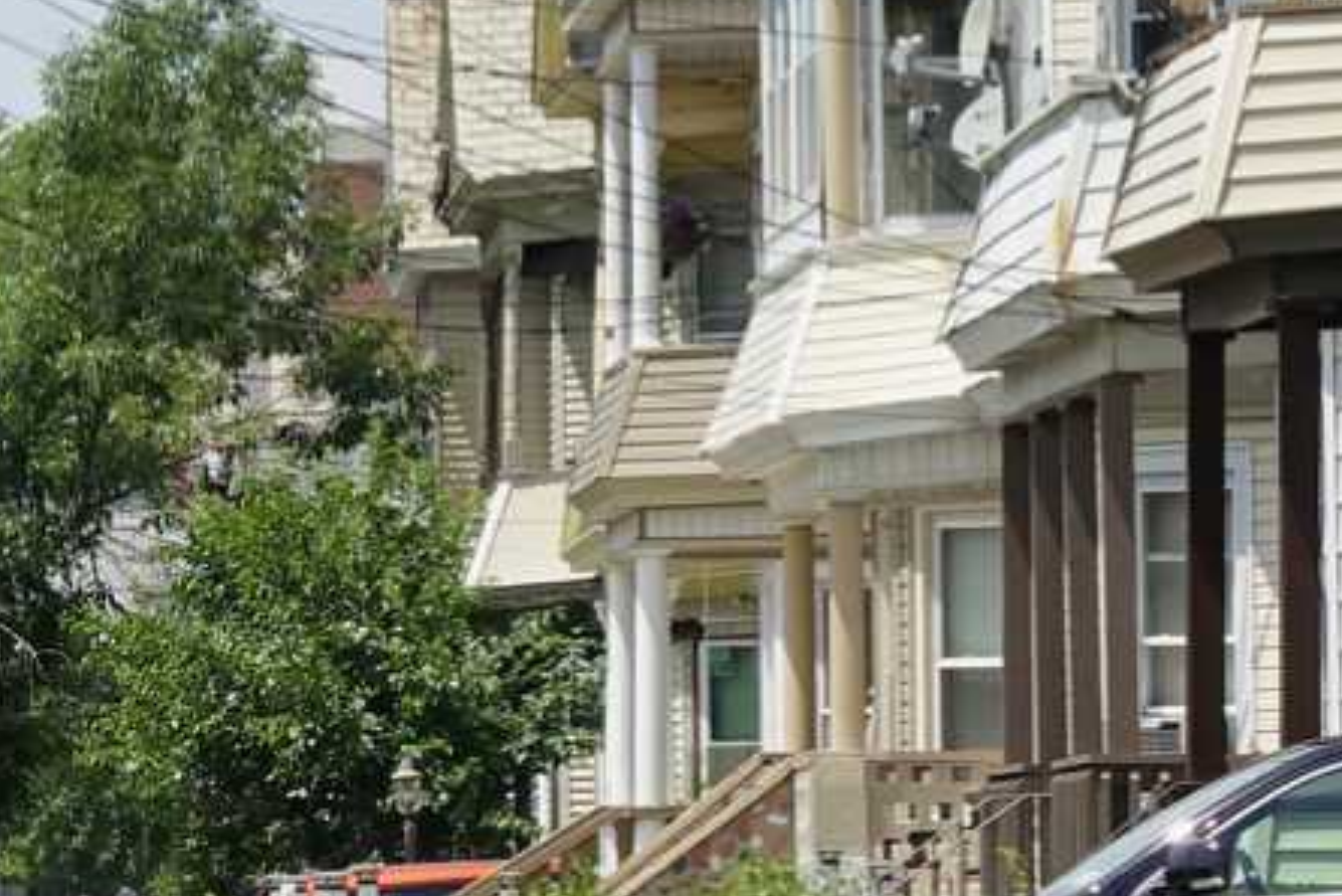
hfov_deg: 6.4
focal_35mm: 322
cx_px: 112
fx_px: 12007
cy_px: 38
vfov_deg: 4.3
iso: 125
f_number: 5
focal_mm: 25.7
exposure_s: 1/640
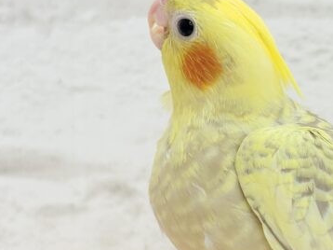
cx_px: 294
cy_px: 138
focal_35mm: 93
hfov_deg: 20.7
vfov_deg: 15.9
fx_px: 894
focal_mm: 5.96
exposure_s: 1/100
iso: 64
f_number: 1.6
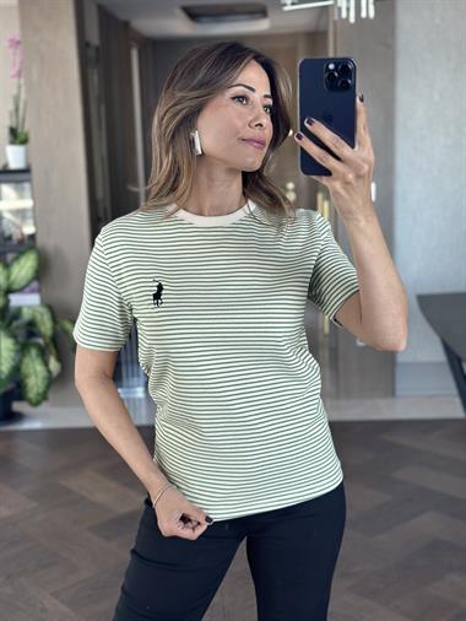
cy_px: 310
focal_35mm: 48
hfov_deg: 30.3
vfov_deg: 39.6
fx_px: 861
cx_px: 233
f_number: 1.78
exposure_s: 1/67
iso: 125
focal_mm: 6.86
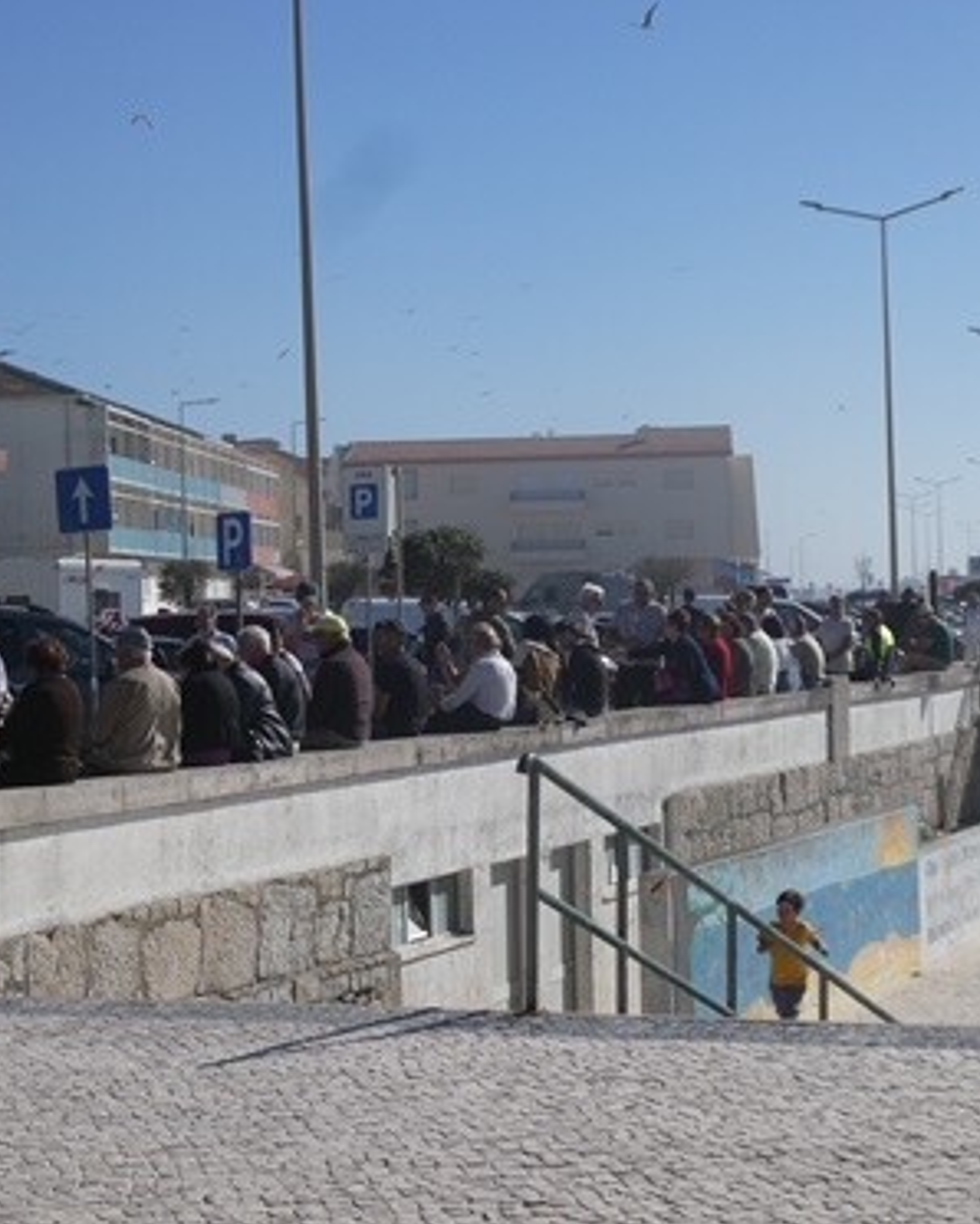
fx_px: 2898
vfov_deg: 23.8
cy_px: 610
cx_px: 358
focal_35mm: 80
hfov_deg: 19.2
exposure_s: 1/1300
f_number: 4.3
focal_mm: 10.9
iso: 80
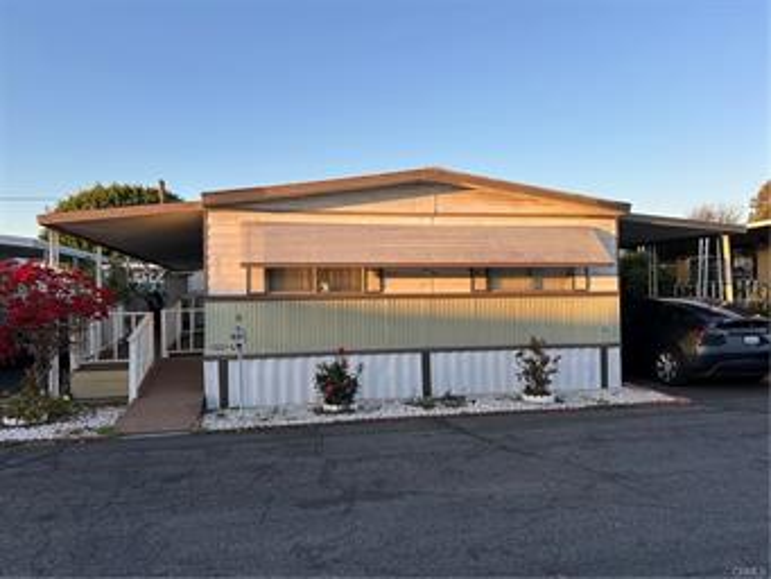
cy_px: 290
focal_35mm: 26
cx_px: 386
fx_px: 579
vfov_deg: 53.1
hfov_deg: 67.3
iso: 50
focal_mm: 5.7
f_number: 1.5
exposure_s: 1/758
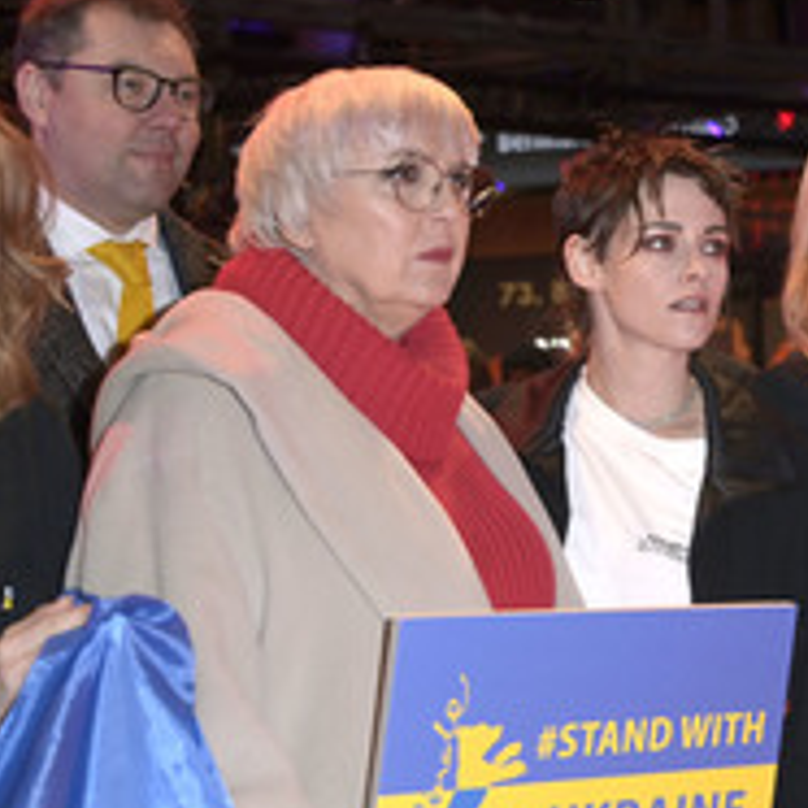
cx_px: 871
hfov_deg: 15.1
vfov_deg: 15.4
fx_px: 2984
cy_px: 343
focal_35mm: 113
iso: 1250
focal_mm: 55
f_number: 5.6
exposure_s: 1/250
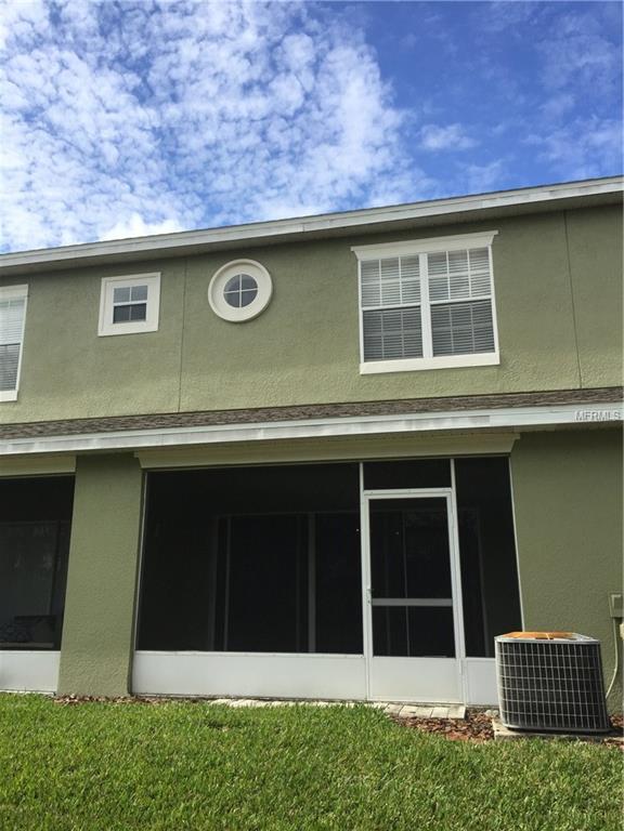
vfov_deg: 61.7
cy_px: 416
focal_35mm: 29
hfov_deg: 48.2
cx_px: 312
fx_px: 697
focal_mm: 4.15
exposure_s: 1/1799
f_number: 2.2
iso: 32
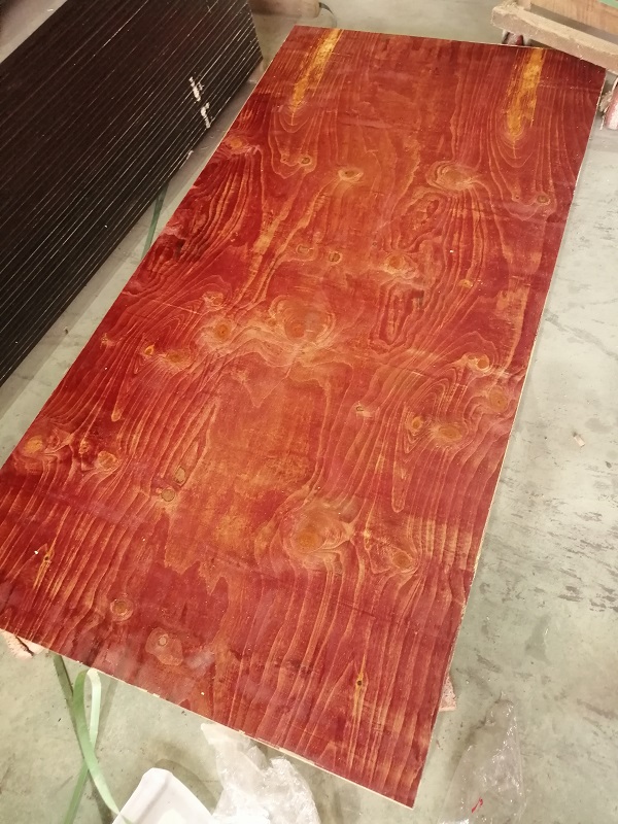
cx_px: 309
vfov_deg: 65.3
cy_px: 412
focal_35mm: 27
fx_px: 643
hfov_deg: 51.4
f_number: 1.8
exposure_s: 1/30
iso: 320
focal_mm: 3.88
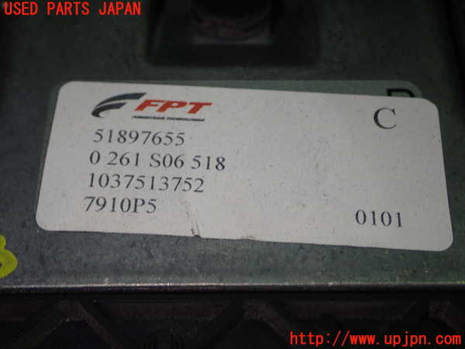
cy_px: 174
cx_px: 232
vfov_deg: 25.2
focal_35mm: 58
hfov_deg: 33.2
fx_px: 779
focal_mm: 10.35
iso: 200
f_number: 3.5
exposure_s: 1/60
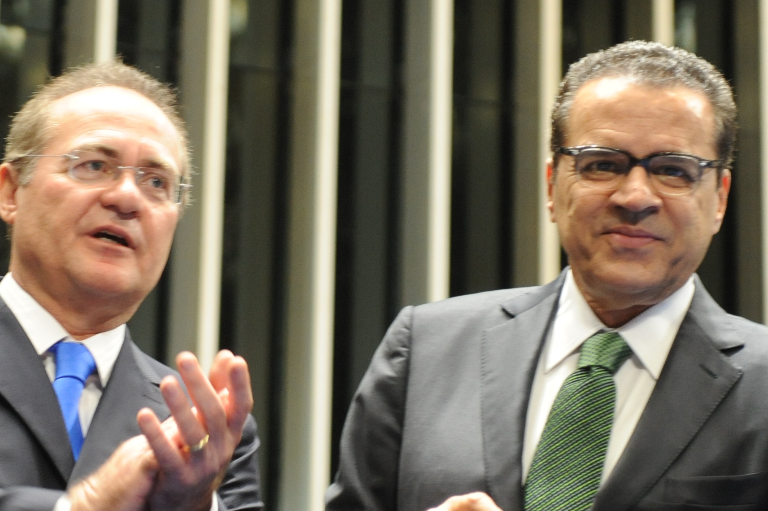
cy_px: 393
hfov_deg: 11.8
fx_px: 3709
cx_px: 260
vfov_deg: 7.9
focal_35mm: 174
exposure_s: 1/80
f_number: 2.8
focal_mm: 70
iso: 2000
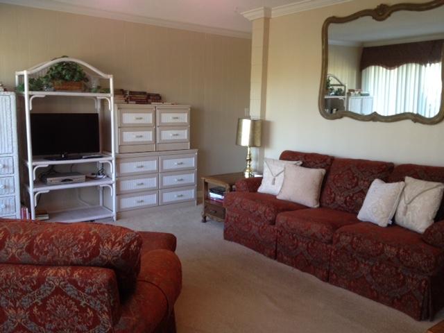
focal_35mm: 35
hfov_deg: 52.6
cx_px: 222
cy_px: 166
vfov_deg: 40.7
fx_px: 449
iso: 64
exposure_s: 1/20
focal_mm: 4.28
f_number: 2.4
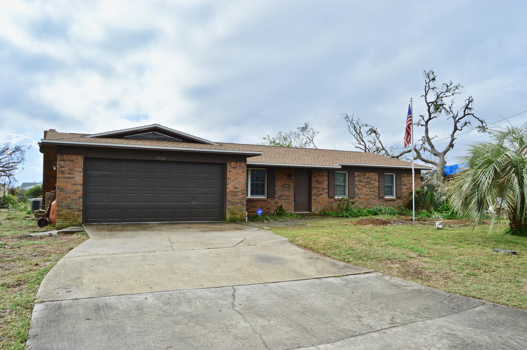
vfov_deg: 47.8
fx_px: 395
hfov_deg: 67.4
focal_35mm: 27
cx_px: 264
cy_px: 175
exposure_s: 1/400
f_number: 9
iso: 100
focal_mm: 18
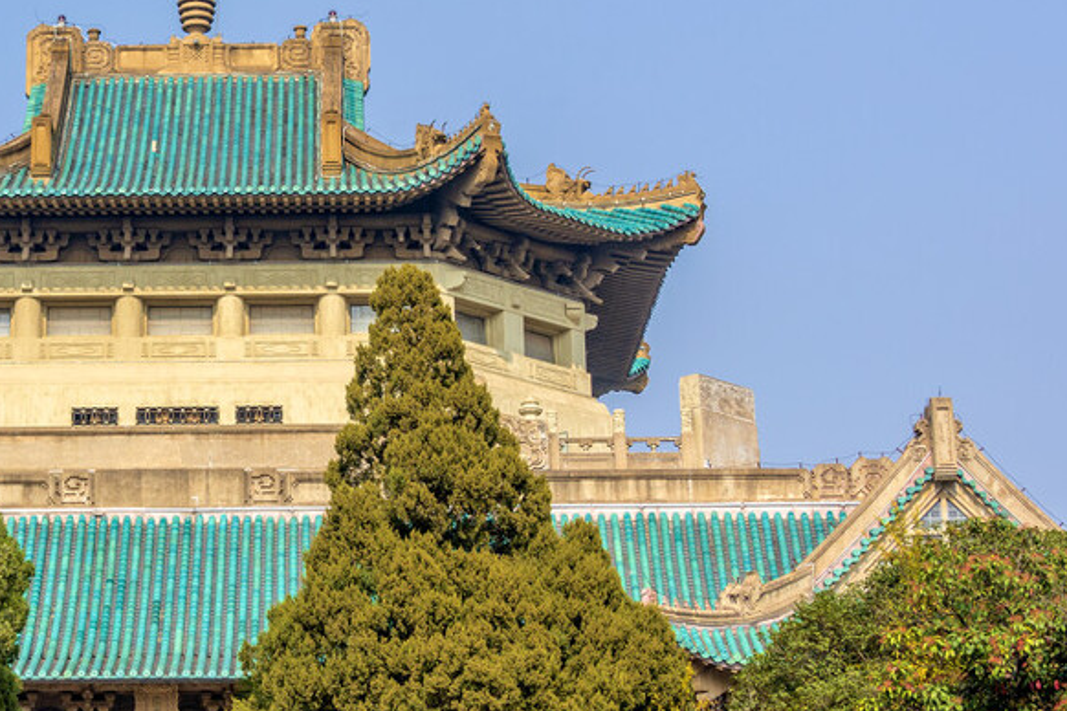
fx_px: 2934
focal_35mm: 99
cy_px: 207
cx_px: 152
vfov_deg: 13.8
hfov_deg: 20.3
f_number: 9
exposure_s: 1/400
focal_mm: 48
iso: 200
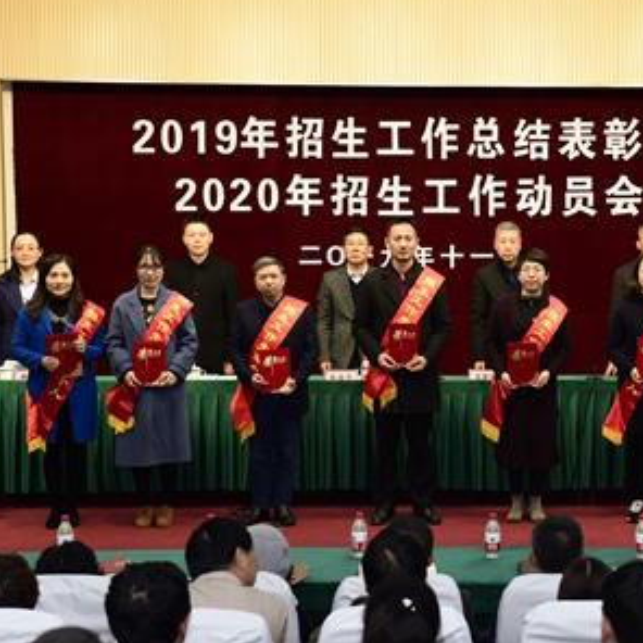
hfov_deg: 21.0
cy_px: 351
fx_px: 1723
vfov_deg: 21.1
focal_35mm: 82
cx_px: 469
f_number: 5.6
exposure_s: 1/50
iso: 1000
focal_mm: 52
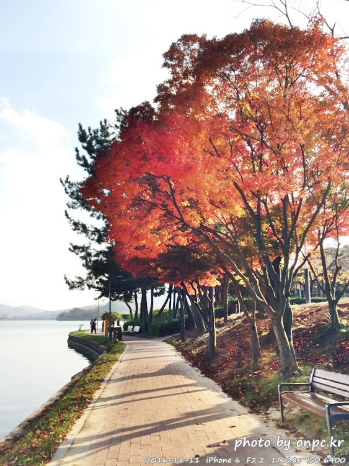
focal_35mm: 29
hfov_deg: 48.3
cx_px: 174
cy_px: 233
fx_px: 390
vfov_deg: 61.6
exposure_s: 1/628
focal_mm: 4.15
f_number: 2.2
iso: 32
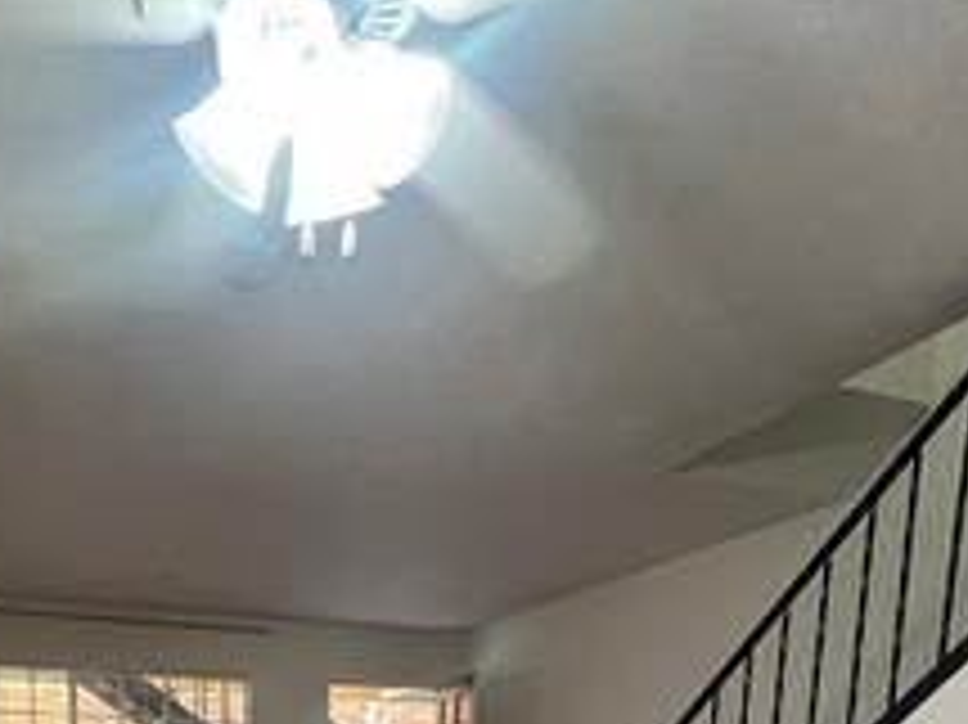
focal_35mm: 29
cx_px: 311
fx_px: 811
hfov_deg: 60.0
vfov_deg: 35.6
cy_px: 904
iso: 320
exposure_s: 1/60
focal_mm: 1.57
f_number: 1.8
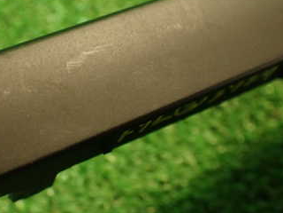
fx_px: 491
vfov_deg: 24.4
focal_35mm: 60
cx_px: 100
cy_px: 87
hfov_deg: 32.0
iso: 400
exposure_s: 1/30
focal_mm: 5.79
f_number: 2.4
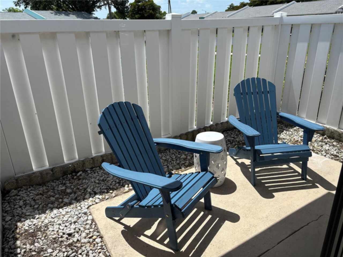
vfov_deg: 53.1
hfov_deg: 67.3
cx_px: 172
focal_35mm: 26
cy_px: 128
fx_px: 258
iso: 50
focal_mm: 5.96
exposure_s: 1/1949
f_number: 1.6
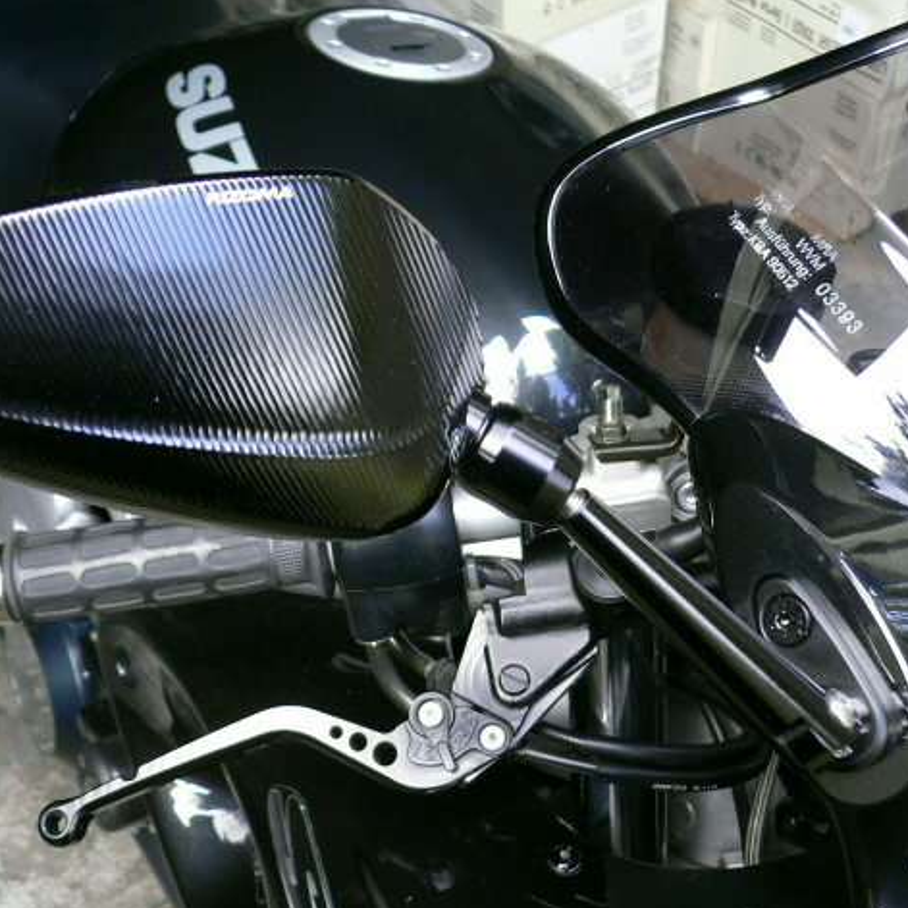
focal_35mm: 42
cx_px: 362
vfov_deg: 40.0
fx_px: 1246
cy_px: 457
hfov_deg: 39.9
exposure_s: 1/20
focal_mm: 5.8
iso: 100
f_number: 2.8
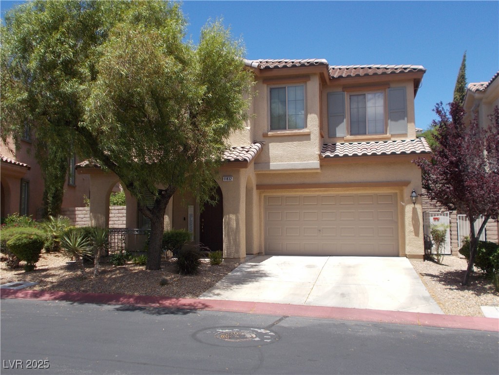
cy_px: 188
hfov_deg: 54.0
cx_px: 250
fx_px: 490
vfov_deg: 41.8
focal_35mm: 34
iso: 80
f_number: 9.2
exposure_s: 1/125
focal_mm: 6
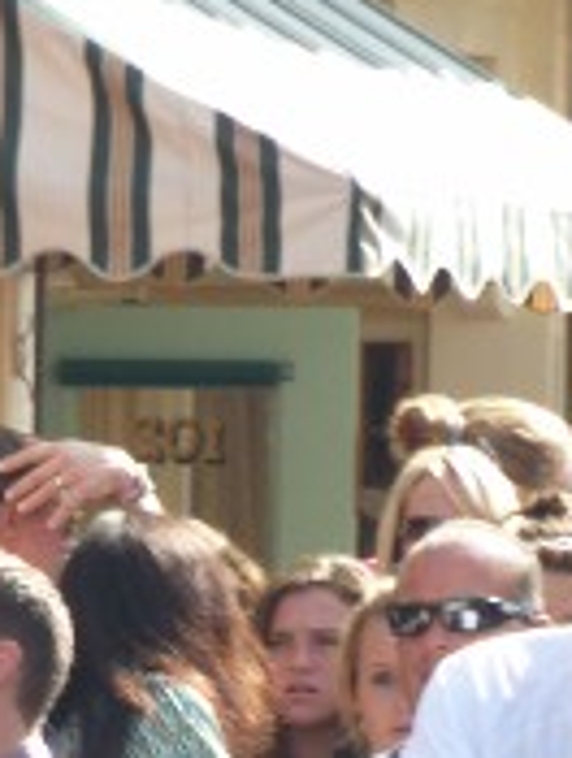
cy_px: 1120
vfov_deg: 2.0
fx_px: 21228
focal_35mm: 967
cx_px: -104
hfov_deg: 1.5
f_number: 4.9
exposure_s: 1/125
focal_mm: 49.2
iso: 100
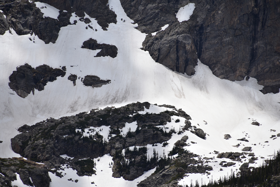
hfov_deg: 6.9
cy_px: 94
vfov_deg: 4.6
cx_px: 140
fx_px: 2334
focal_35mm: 300
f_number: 8
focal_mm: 300
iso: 100
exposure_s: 1/640
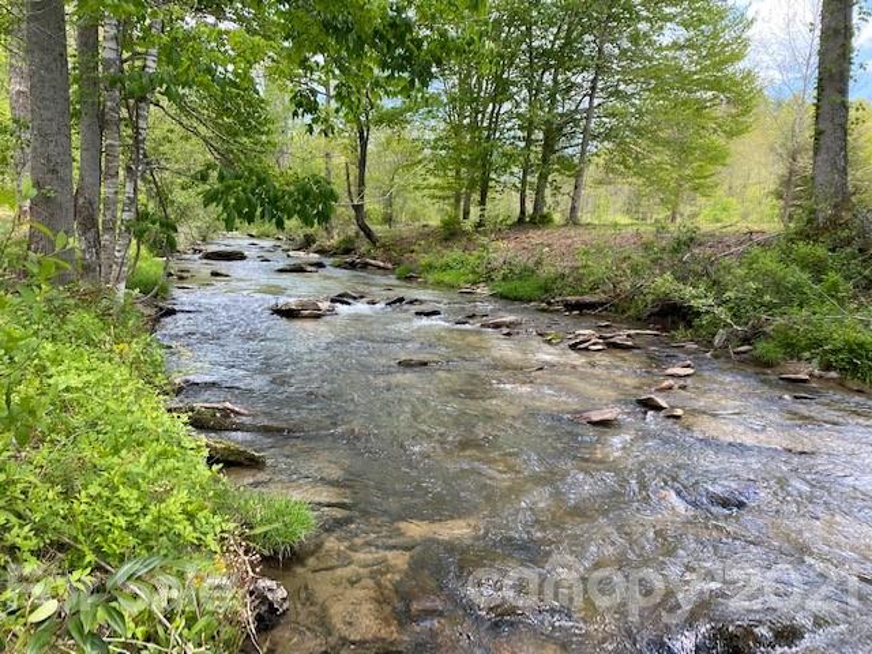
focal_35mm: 26
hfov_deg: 67.3
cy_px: 327
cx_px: 436
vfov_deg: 53.1
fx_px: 655
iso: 32
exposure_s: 1/420
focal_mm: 4.25
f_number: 1.8
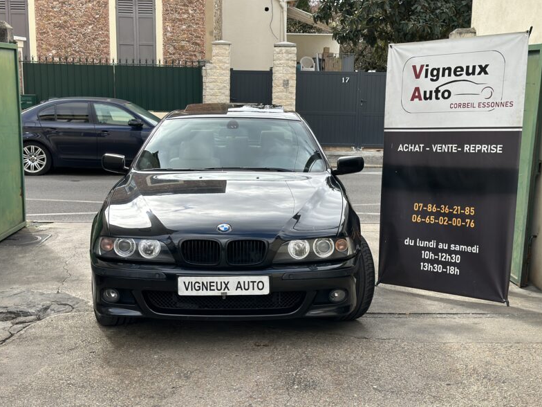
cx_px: 273
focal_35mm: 49
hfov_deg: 38.9
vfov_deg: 29.7
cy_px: 206
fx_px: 767
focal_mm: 6.86
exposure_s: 1/1199
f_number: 1.78
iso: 64
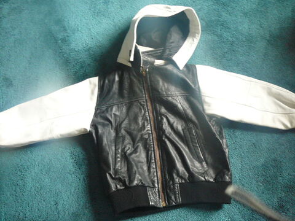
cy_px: 110
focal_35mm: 35
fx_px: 298
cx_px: 148
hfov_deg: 52.6
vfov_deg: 40.7
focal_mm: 5.2
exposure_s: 1/15
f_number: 2.8
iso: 200
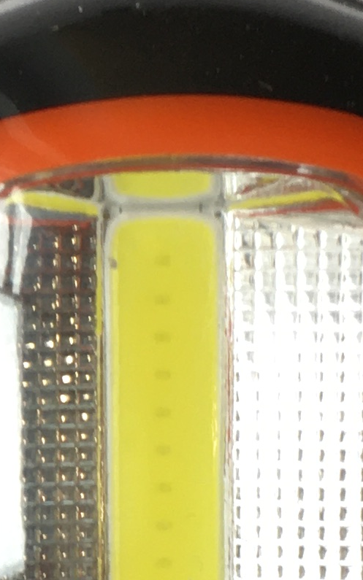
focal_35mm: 156
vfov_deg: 13.4
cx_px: -169
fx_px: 2469
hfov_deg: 8.2
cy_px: 440
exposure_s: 1/50
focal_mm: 4.15
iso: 25
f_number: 2.2
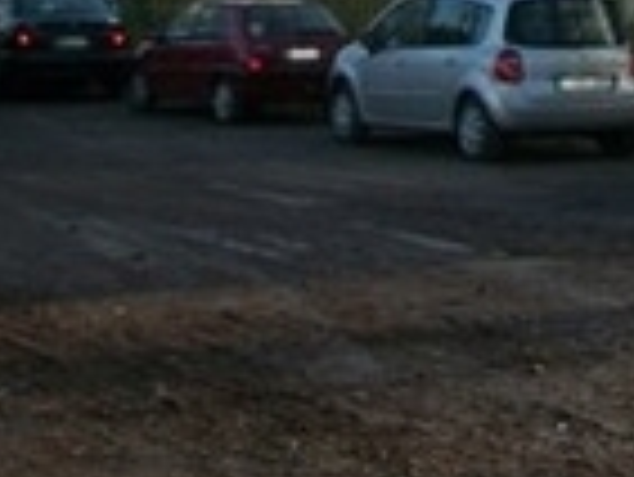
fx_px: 2493
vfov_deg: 10.3
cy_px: -360
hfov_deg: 14.3
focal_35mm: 136
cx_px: 576
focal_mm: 5.7
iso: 80
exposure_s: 1/640
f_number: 2.9
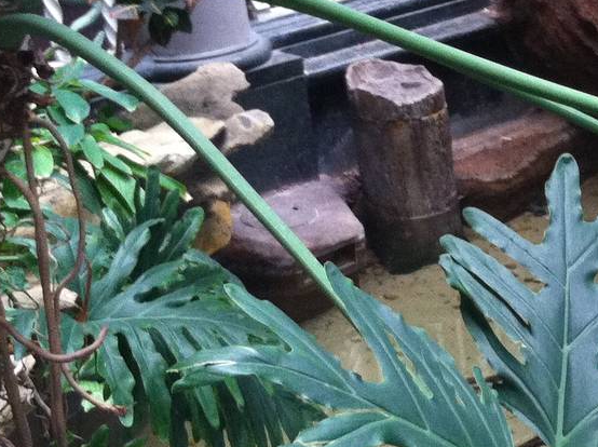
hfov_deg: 18.8
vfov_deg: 14.5
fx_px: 1743
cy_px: 375
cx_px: 644
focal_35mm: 101
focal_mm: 3.85
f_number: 2.8
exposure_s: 1/15
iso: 250
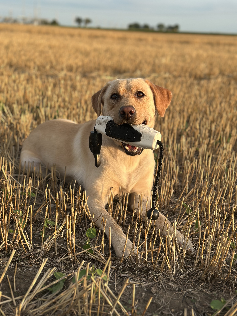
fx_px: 438
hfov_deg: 30.3
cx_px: 118
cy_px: 158
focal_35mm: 48
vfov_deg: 39.7
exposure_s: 1/1453
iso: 80
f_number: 1.78
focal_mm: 6.86
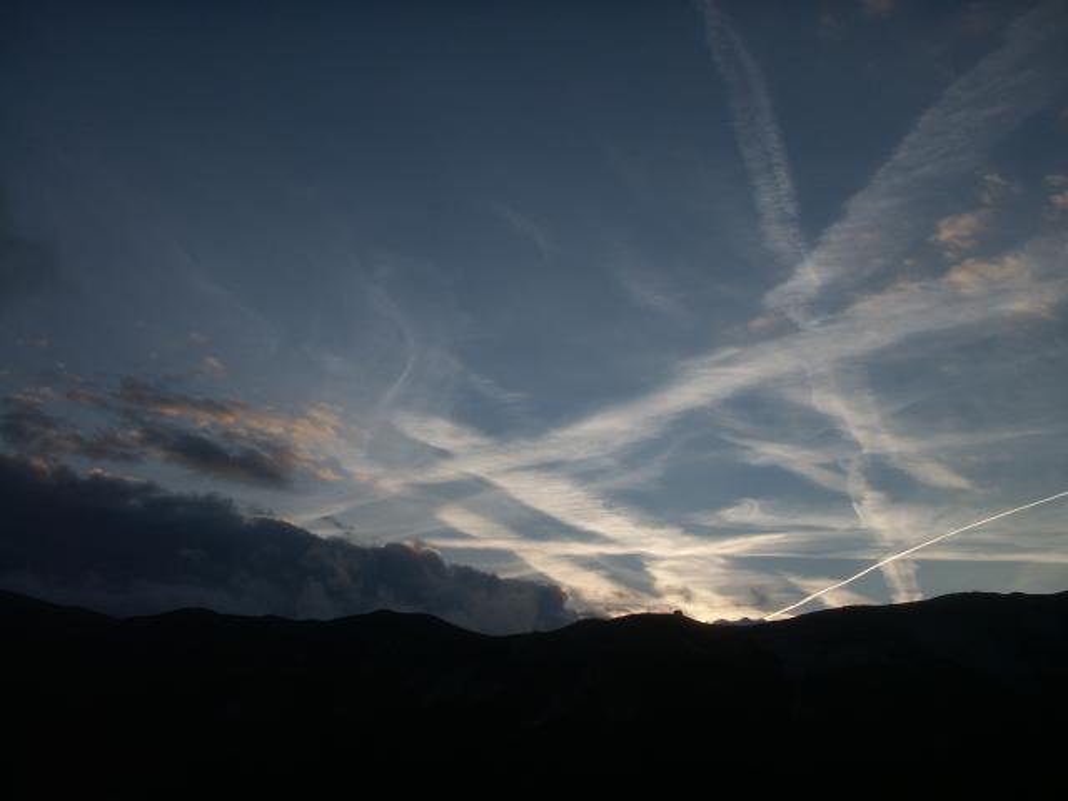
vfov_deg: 38.7
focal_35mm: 37
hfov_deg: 50.1
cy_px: 400
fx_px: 1142
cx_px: 534
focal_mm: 7.7
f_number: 7.1
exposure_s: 1/320
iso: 50
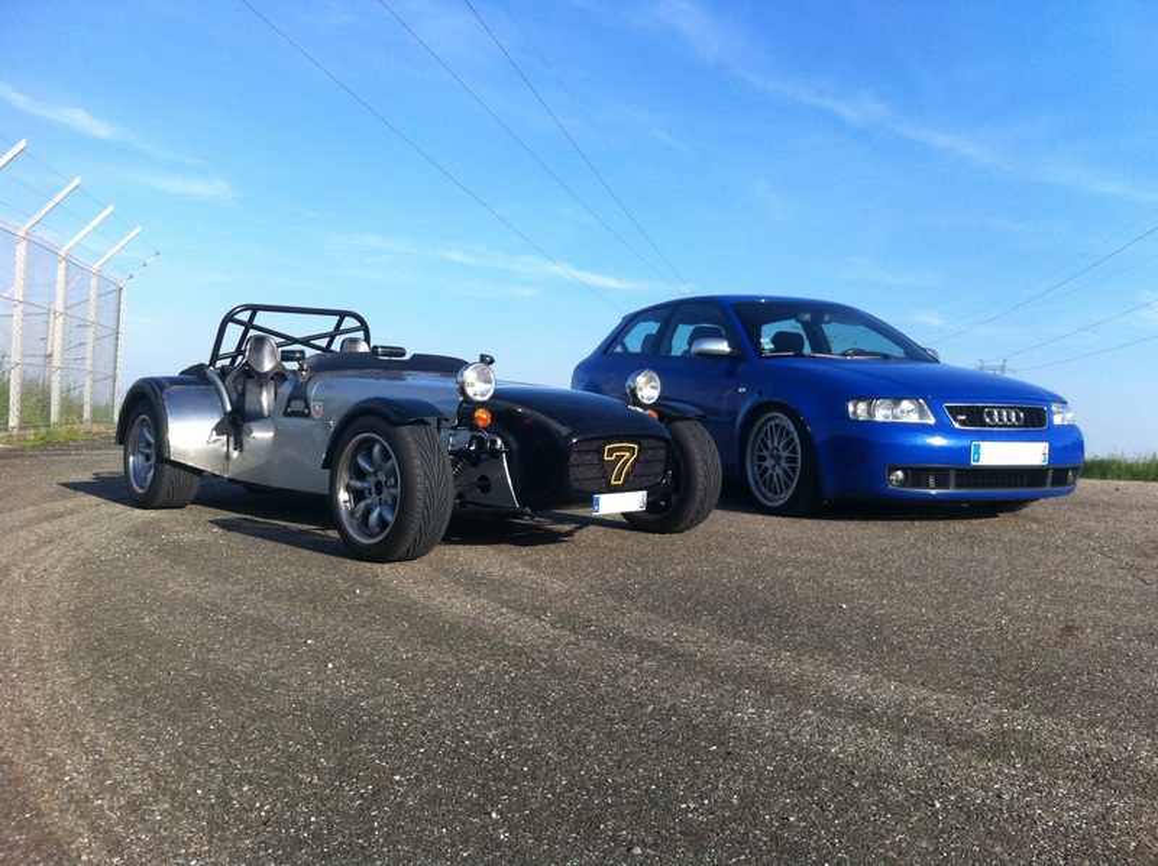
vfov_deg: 40.6
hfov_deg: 52.7
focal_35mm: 35
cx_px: 579
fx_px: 1169
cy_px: 433
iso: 80
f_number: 2.8
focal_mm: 3.85
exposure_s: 1/1077
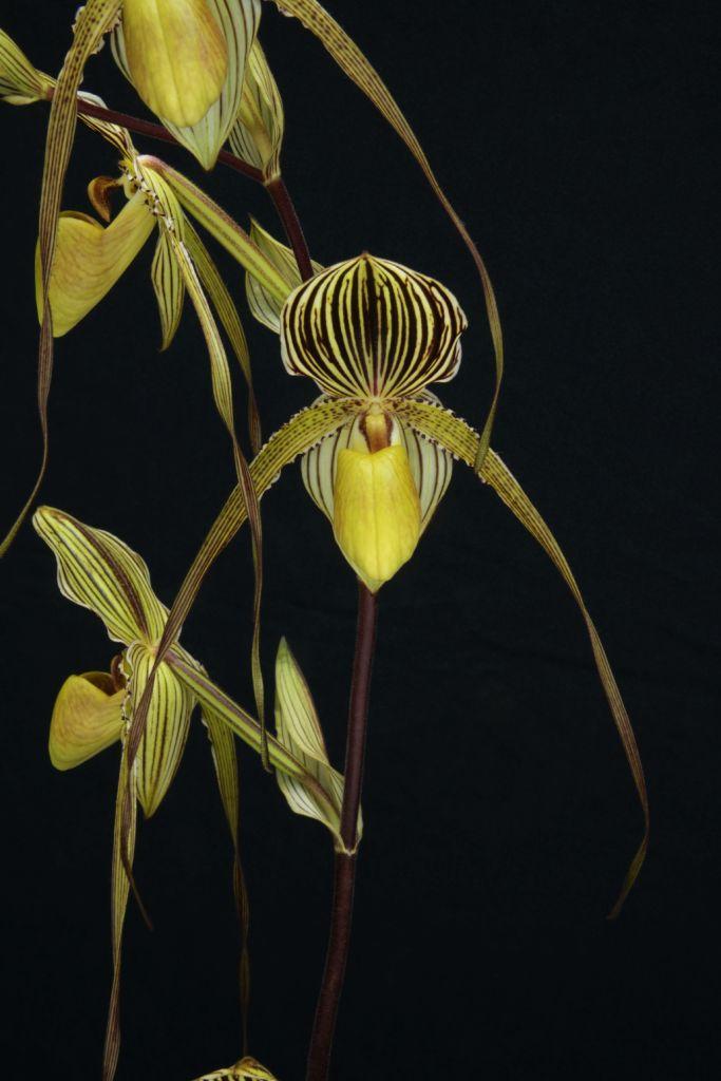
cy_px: 540
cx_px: 360
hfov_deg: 20.9
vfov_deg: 31.0
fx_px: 1952
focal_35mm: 65
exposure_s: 1/5
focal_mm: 65
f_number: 22
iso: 400
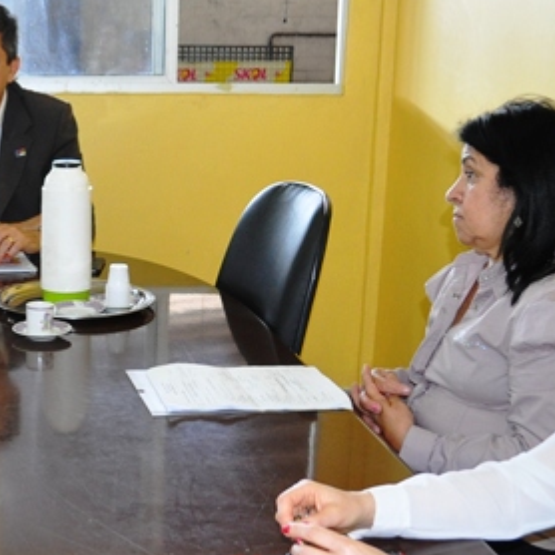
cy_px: 352
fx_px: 1197
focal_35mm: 66
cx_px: 74
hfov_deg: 25.4
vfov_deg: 26.0
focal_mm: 18
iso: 800
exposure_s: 1/60
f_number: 3.5
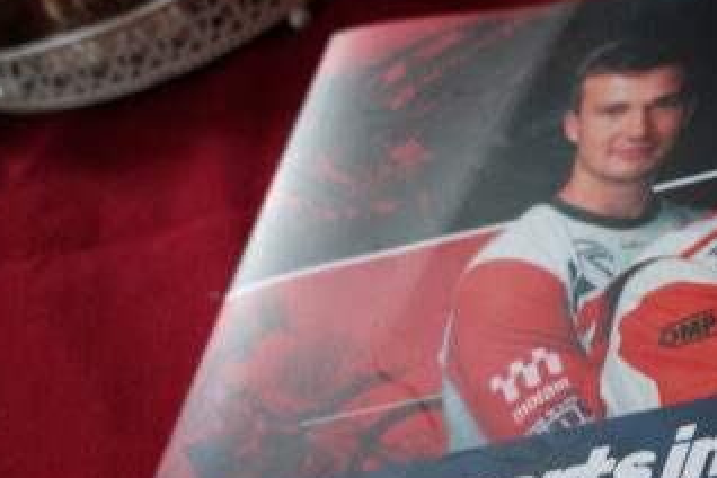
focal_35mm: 58
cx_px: 731
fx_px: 1155
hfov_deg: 31.6
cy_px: 400
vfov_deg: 23.0
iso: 400
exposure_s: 1/20
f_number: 1.8
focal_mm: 9.4
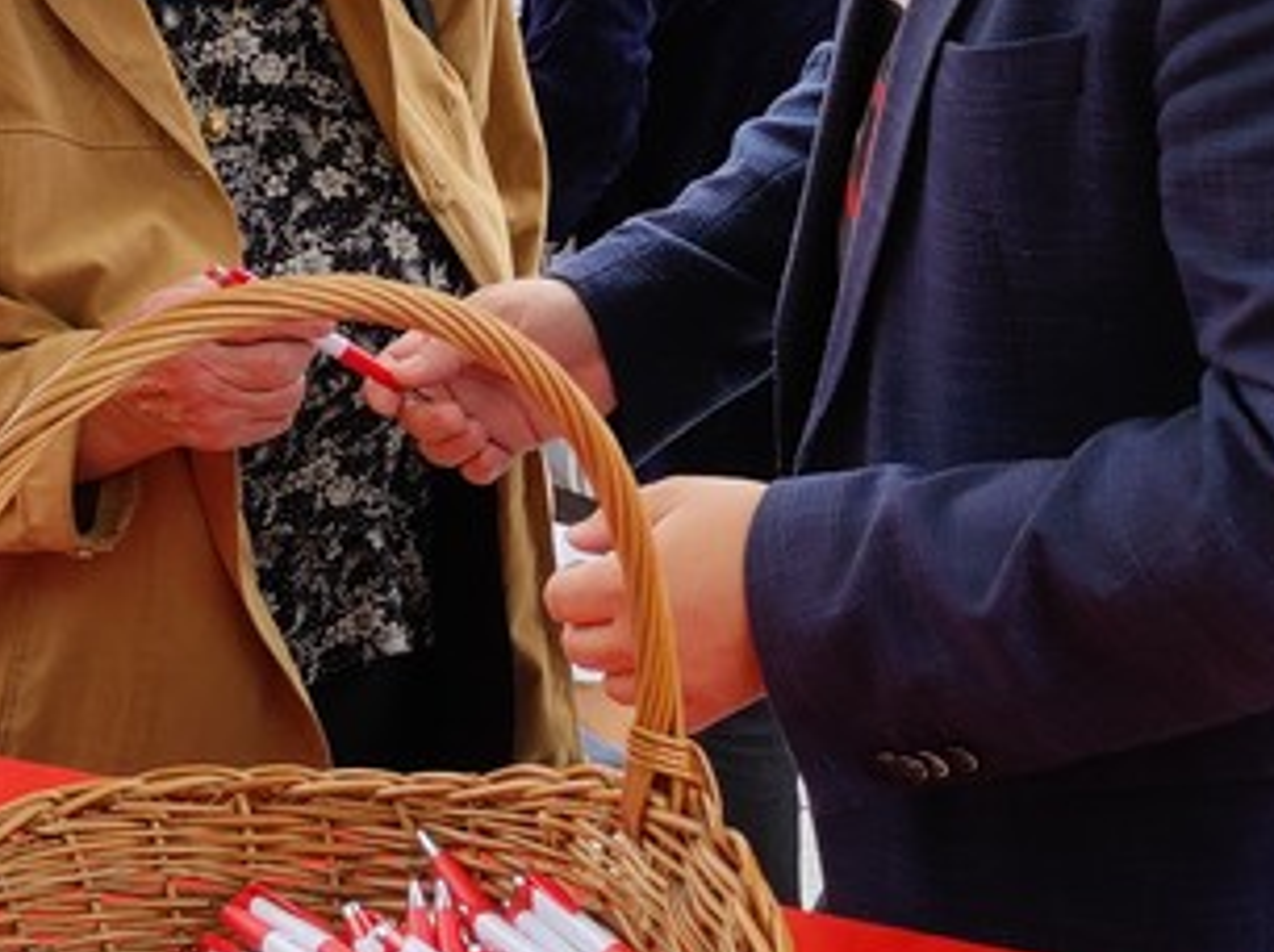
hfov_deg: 23.3
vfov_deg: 17.5
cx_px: 568
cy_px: 280
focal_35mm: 84
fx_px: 3088
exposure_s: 1/157
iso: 50
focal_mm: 4.7
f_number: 1.79
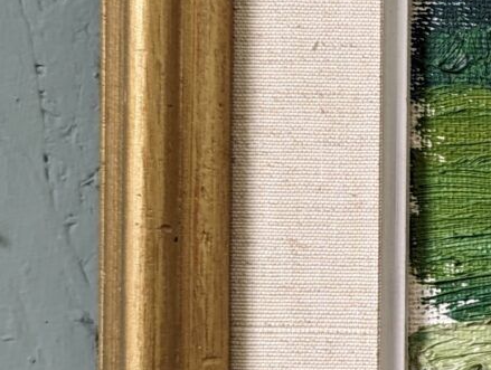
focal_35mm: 140
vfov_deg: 10.6
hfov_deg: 12.5
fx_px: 1990
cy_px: 207
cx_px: 957
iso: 48
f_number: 1.85
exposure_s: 1/25.3
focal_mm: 6.81
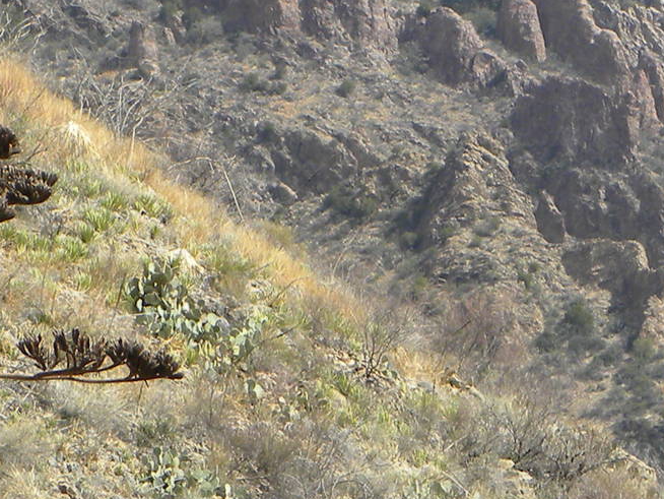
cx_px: 595
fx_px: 8577
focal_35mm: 447
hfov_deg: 4.4
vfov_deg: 3.3
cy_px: 188
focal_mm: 20.8
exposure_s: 1/217
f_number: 5
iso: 64
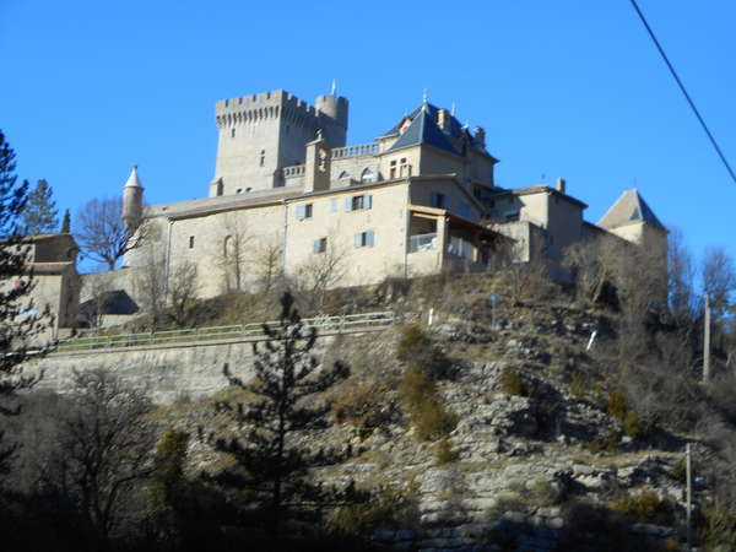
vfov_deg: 19.1
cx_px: 368
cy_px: 276
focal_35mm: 77
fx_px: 1637
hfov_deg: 25.3
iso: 80
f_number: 5.5
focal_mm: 13.8
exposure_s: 1/320
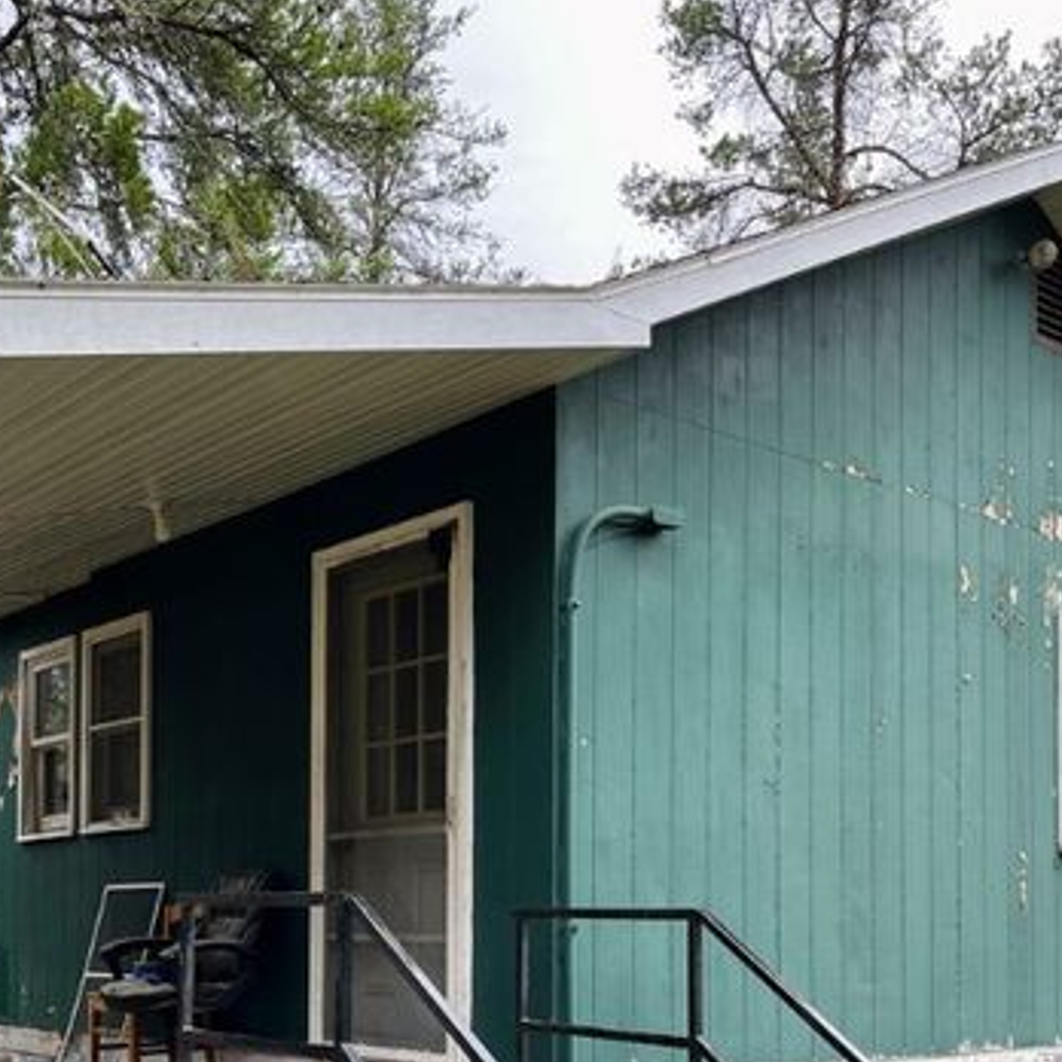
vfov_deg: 36.7
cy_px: 887
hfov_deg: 38.3
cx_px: 473
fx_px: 1527
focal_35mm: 44
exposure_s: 1/122
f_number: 1.6
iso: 40
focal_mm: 5.1
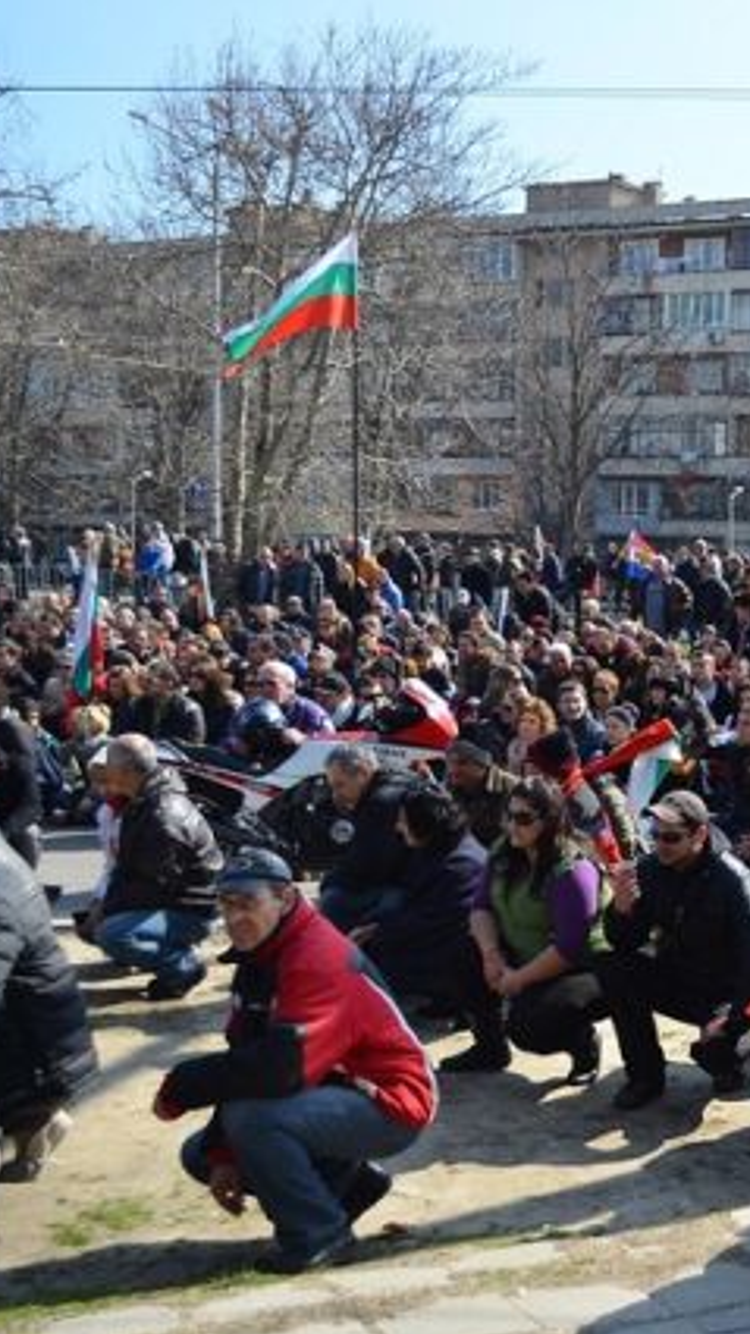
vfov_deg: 42.9
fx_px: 1697
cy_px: 670
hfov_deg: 23.4
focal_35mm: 48
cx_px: 825
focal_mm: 20
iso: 100
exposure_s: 1/500
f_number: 4.5
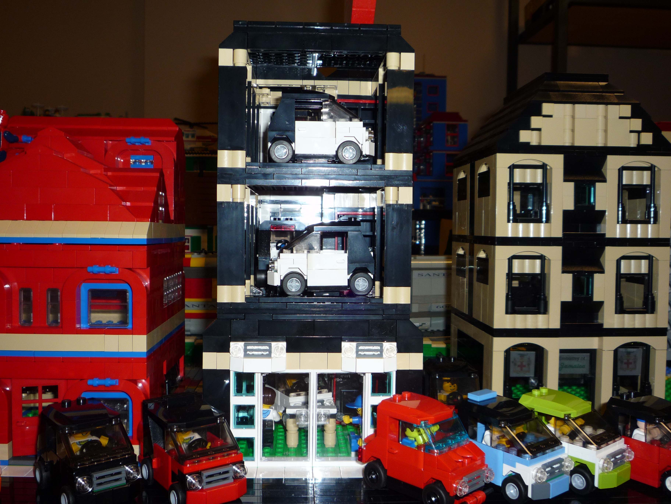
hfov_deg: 55.4
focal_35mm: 33
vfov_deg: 42.9
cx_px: 336
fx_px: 640
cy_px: 252
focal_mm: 5.8
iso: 100
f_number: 3.5
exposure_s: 1/30
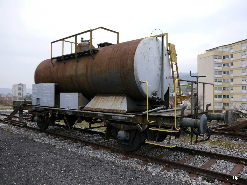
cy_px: 92
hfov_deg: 63.4
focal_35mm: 28
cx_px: 124
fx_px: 200
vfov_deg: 49.7
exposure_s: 1/100
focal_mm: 14
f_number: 4
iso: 160
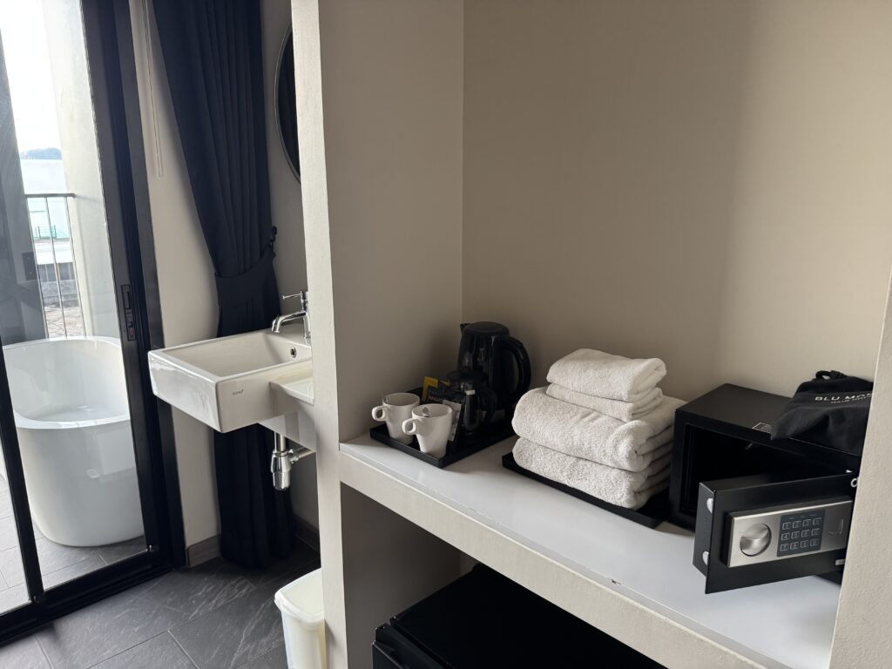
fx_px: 618
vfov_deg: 56.8
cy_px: 334
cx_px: 446
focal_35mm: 24
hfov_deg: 71.6
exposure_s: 1/60
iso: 200
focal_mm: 6.76
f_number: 1.78
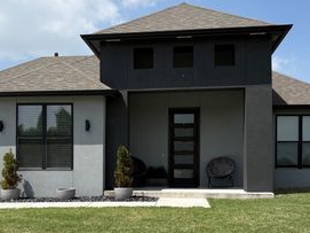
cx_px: 132
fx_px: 430
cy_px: 157
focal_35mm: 48
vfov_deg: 30.0
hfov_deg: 39.6
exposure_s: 1/3831
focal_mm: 5.96
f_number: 1.6
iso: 50
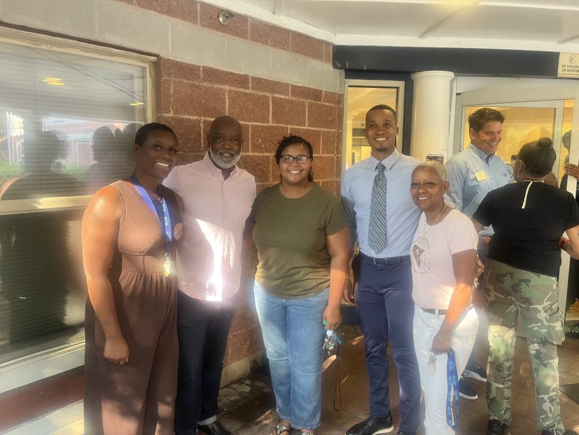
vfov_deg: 53.1
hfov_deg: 67.3
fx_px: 435
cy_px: 218
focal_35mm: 26
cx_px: 290
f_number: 1.6
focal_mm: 5.1
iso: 125
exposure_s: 1/60
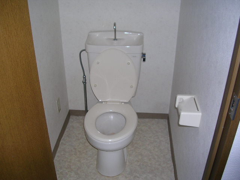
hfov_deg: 49.0
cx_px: 120
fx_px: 263
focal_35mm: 38
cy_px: 90
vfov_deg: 37.7
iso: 50
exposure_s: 1/60.1
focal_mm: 5.8
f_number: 2.8
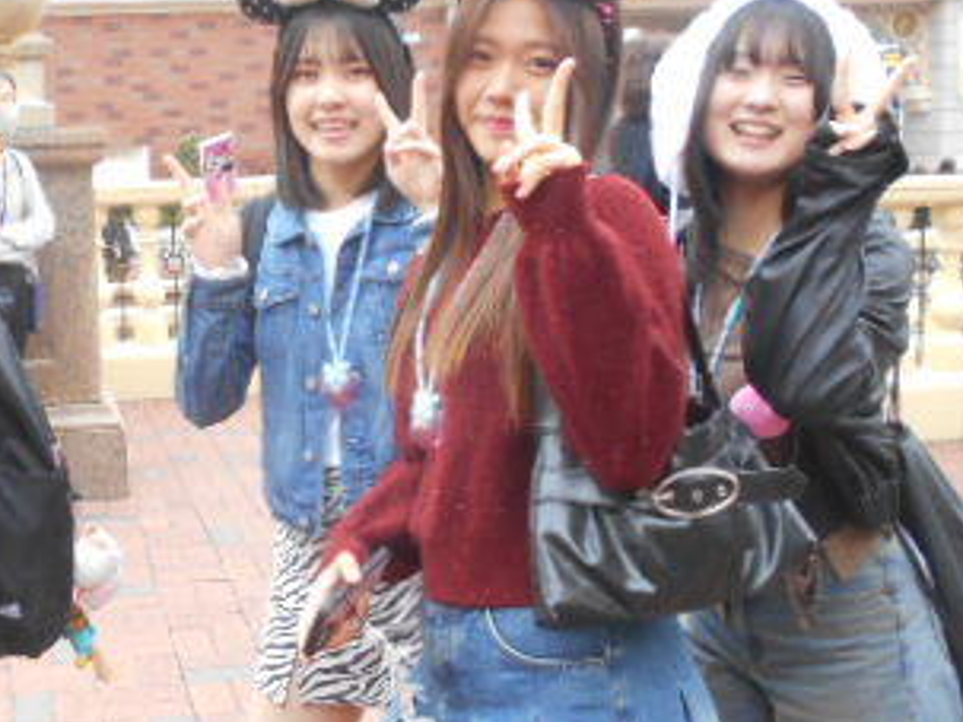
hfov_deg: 34.1
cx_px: 219
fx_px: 1529
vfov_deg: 26.5
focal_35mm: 55
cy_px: 309
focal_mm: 4.6
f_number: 3.2
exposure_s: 1/250
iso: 250
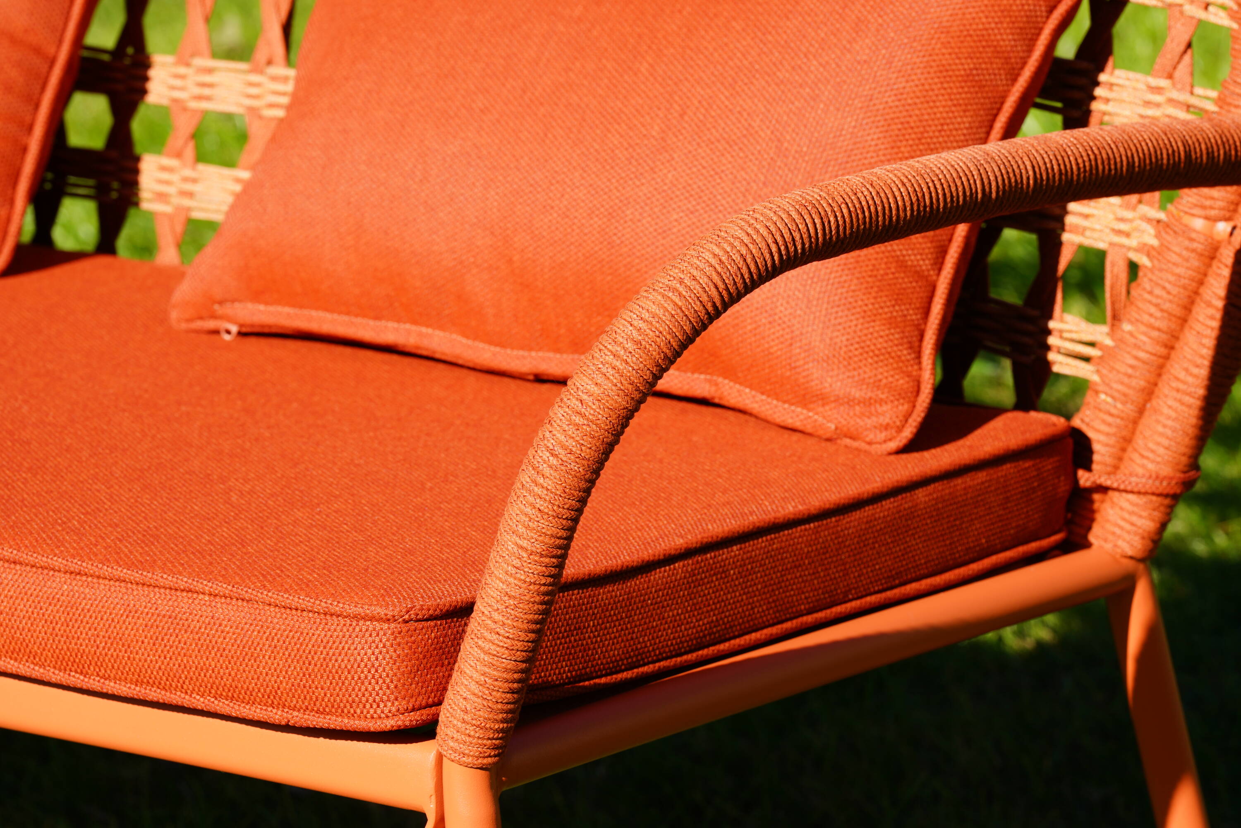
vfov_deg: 6.9
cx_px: 620
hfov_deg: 10.3
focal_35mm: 200
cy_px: 414
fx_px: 6895
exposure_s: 1/160
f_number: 13
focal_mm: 200
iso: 200
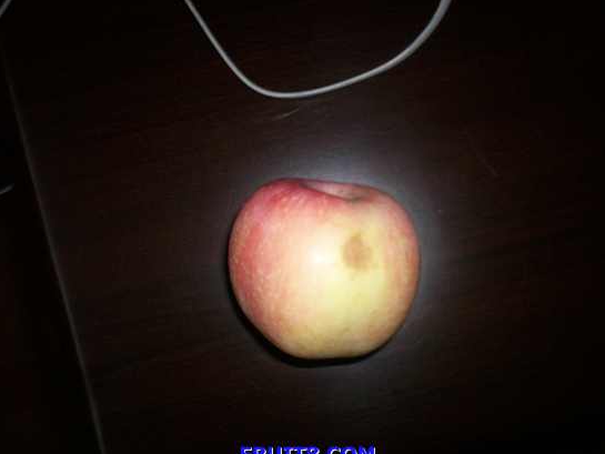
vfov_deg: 38.7
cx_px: 307
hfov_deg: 50.1
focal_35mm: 37
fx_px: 647
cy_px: 230
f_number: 4.5
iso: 140
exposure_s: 1/60
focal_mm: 6
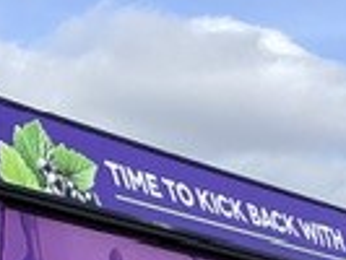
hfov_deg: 13.0
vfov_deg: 9.0
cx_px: -10
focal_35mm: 149
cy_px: 616
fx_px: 1491
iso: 25
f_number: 2.4
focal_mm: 3.3
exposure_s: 1/981
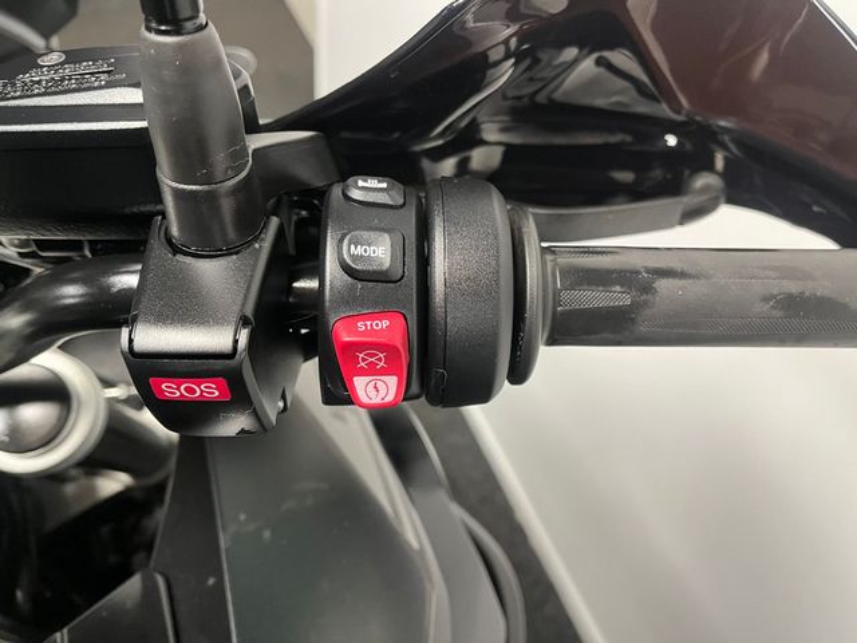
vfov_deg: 53.1
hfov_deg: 67.3
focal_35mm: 26
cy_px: 322
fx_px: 644
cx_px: 428
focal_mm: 5.1
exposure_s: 1/50
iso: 320
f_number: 1.6
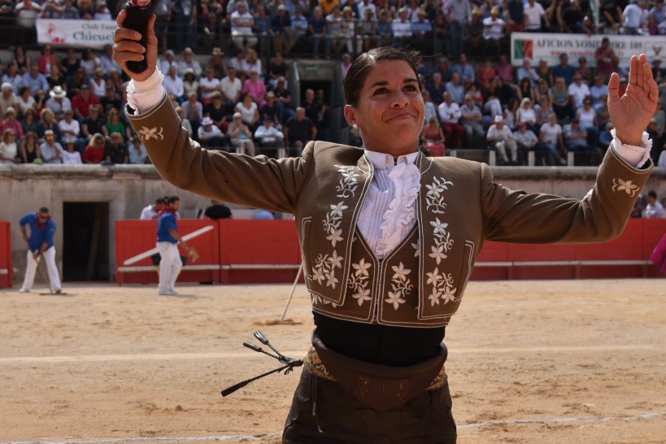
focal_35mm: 95
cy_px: 245
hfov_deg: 21.5
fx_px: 1757
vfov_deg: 14.4
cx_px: 363
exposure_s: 1/1600
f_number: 7.1
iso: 400
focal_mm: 48
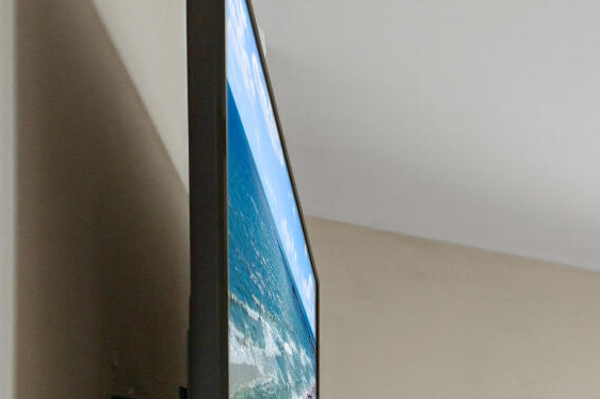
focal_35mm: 80
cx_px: 1417
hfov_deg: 15.2
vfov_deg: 13.7
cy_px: 868
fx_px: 1333
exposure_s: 1/20
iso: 100
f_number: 4
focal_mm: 10
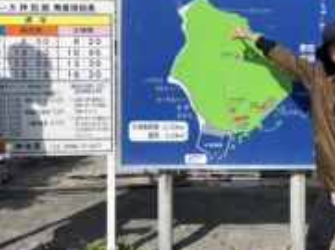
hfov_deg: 35.5
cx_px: 138
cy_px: 64
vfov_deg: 26.6
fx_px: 522
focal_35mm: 54
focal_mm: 4.2
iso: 32
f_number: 1.6
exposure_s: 1/5291
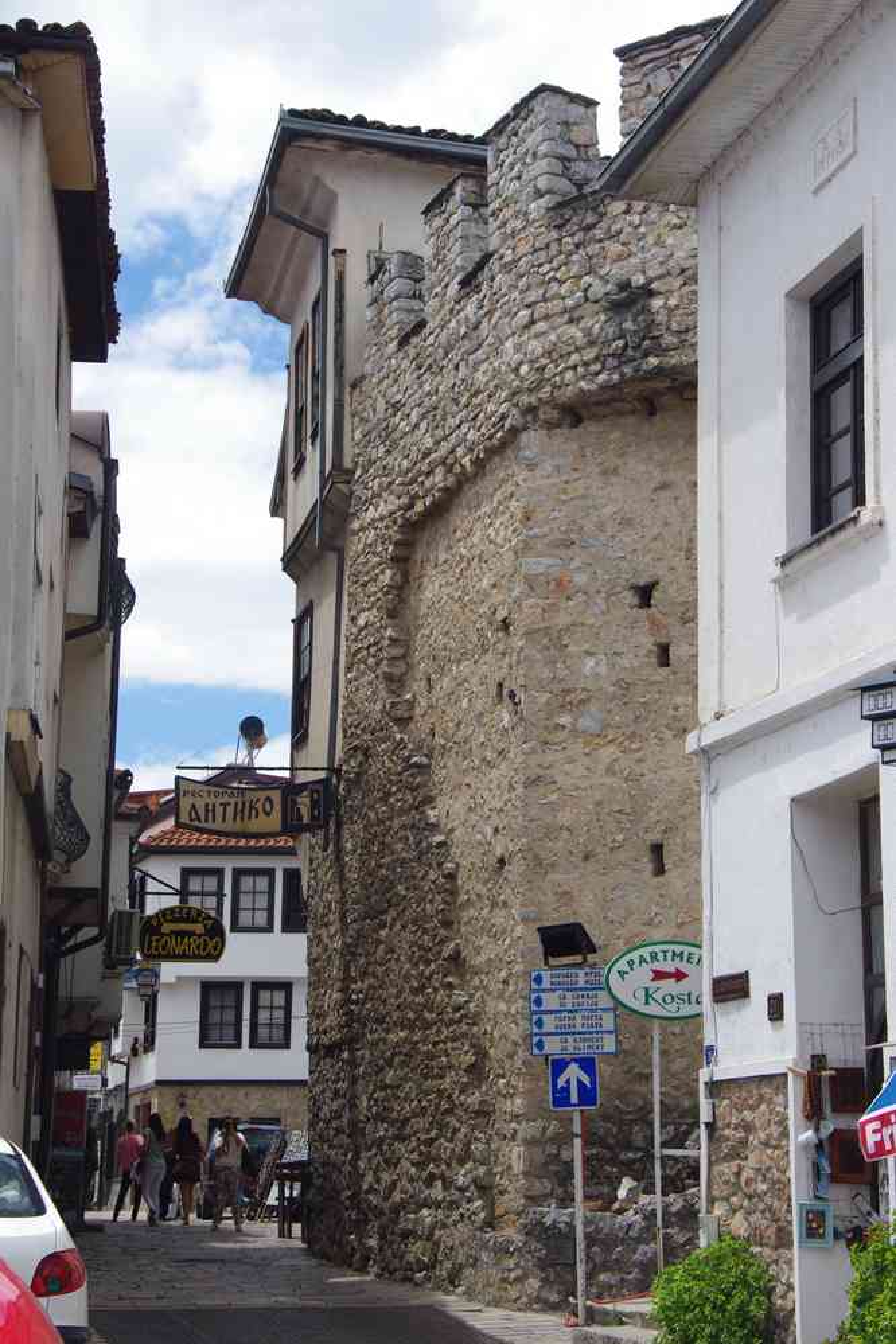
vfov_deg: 28.1
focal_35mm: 72
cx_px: 448
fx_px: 2688
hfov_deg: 18.9
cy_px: 672
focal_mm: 47.5
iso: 200
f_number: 11
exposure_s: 1/80
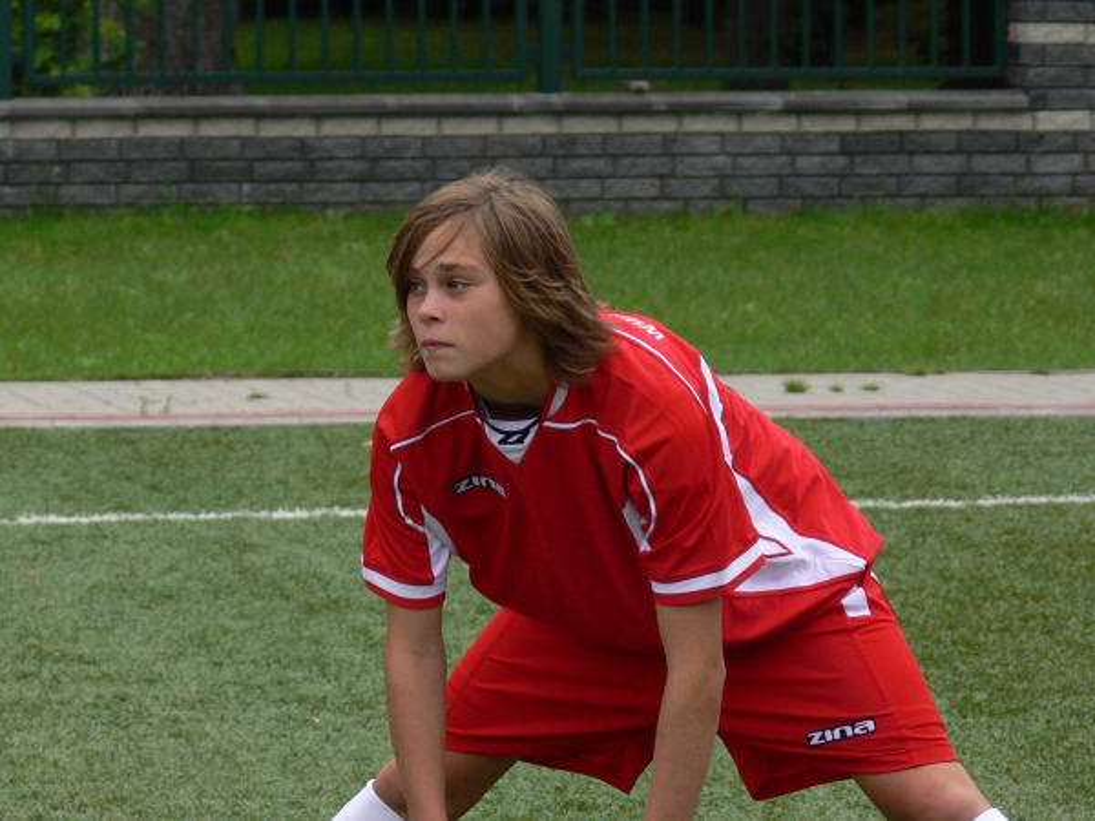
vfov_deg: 5.7
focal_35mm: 261
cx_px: 548
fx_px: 8256
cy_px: 410
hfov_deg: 7.6
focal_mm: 43.4
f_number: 3.6
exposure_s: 1/500
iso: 160
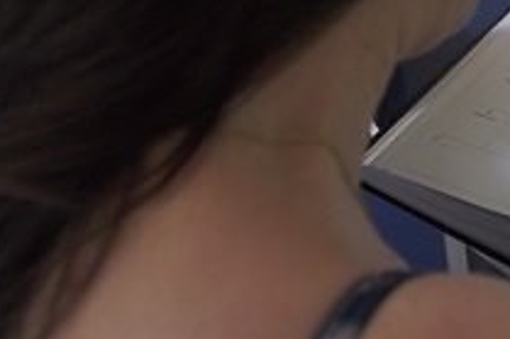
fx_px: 1889
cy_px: 124
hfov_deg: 15.0
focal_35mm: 133
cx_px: 544
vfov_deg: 10.3
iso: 200
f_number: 4
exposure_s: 1/40
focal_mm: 31
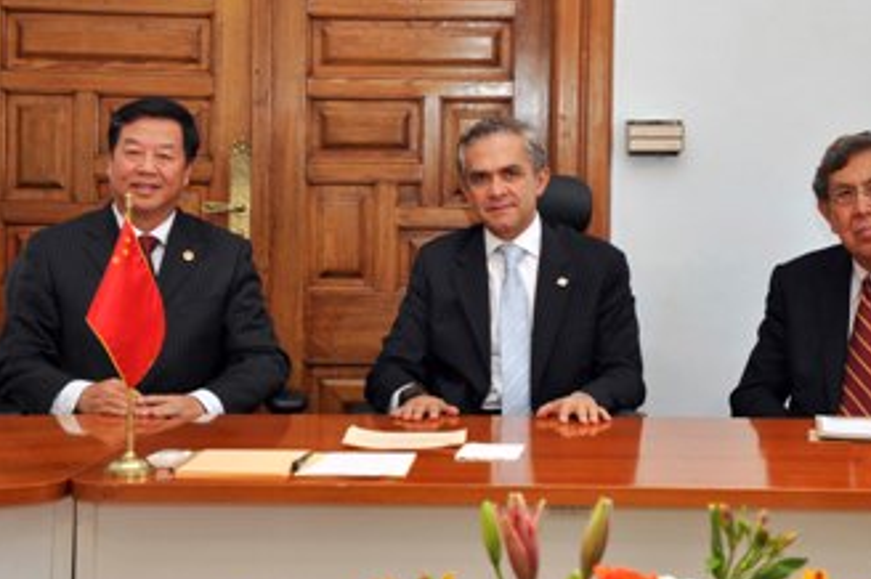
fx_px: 1733
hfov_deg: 28.2
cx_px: 507
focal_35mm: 72
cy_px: 199
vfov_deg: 18.9
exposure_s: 1/20
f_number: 4.5
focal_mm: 35
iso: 640
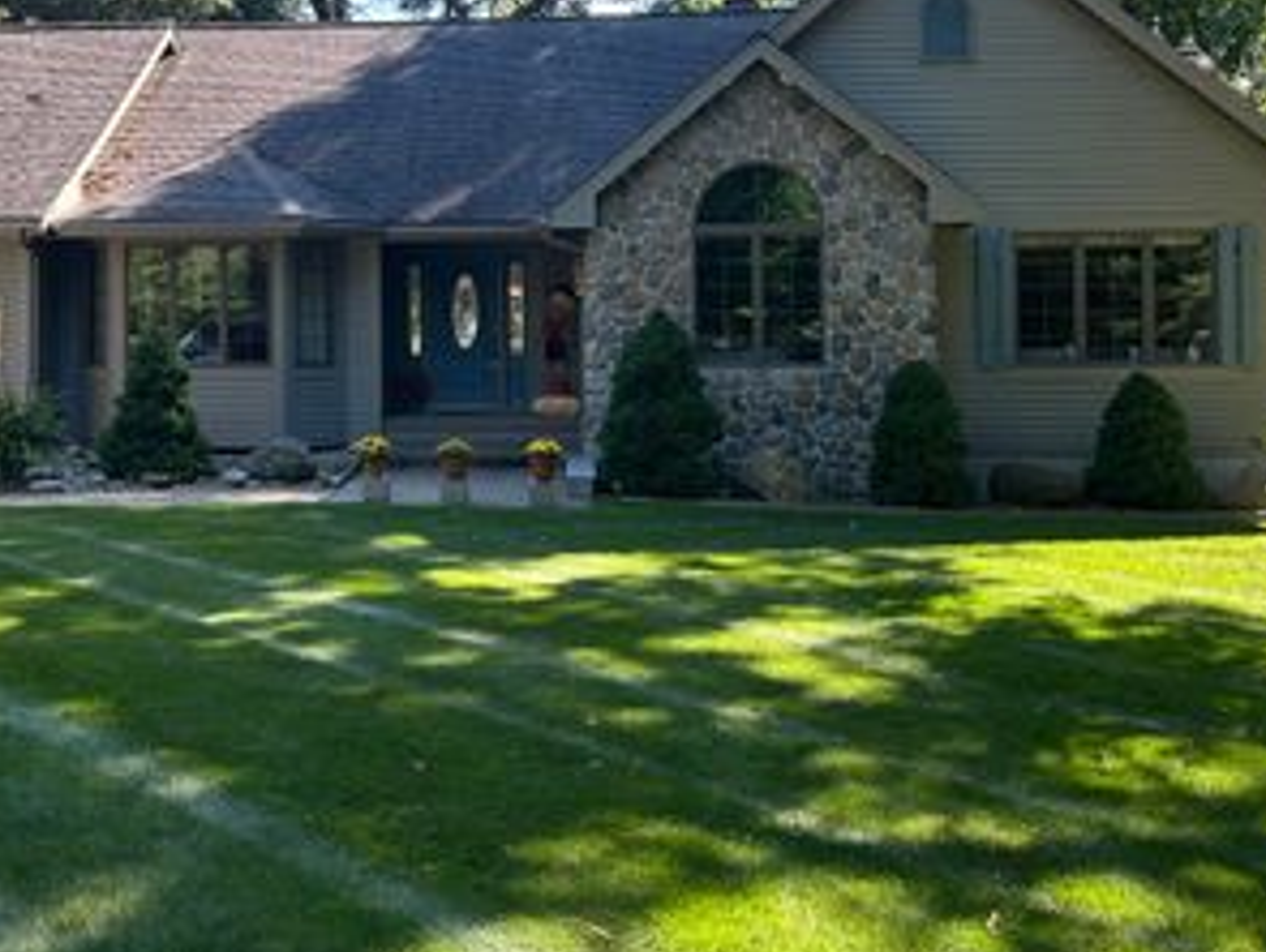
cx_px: 412
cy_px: 277
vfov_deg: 32.5
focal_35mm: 44
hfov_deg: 42.3
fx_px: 1611
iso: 50
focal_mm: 5.7
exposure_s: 1/407
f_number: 1.5
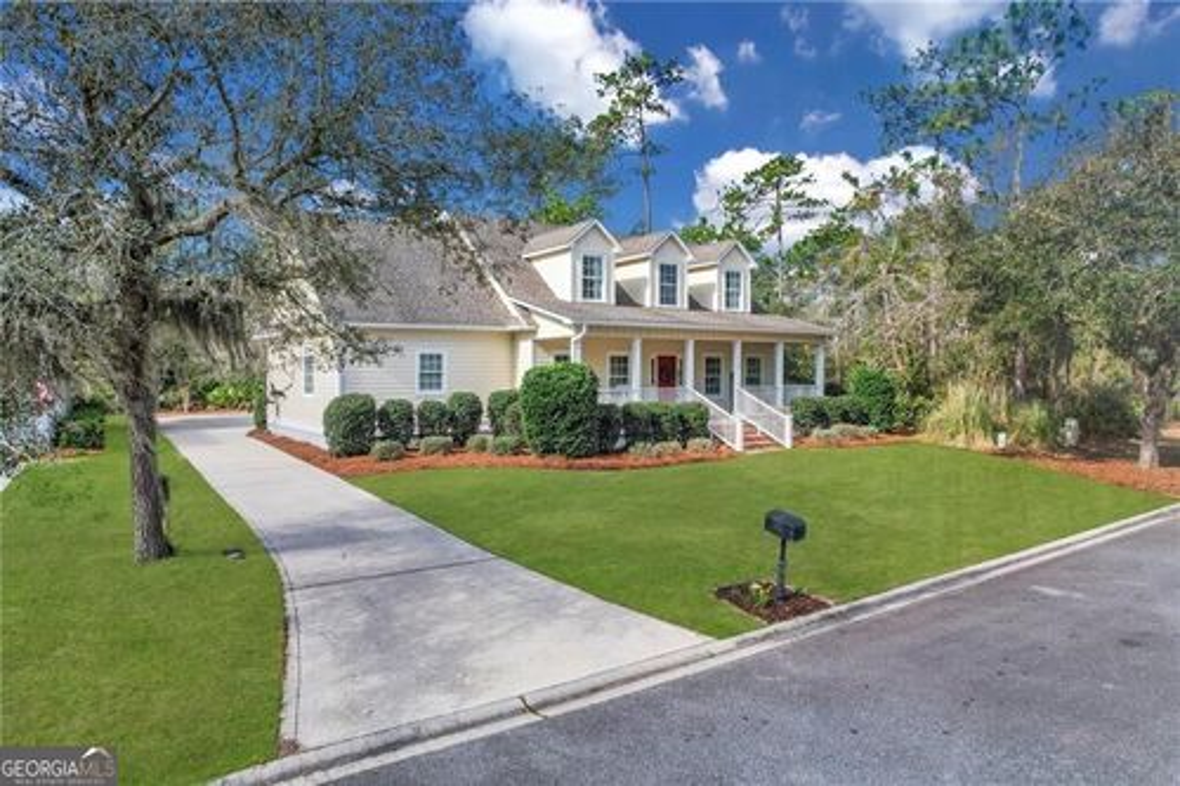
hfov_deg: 78.6
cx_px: 590
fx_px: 721
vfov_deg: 57.2
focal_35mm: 22
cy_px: 393
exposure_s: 1/1250
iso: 130
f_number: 2.8
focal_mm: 8.38
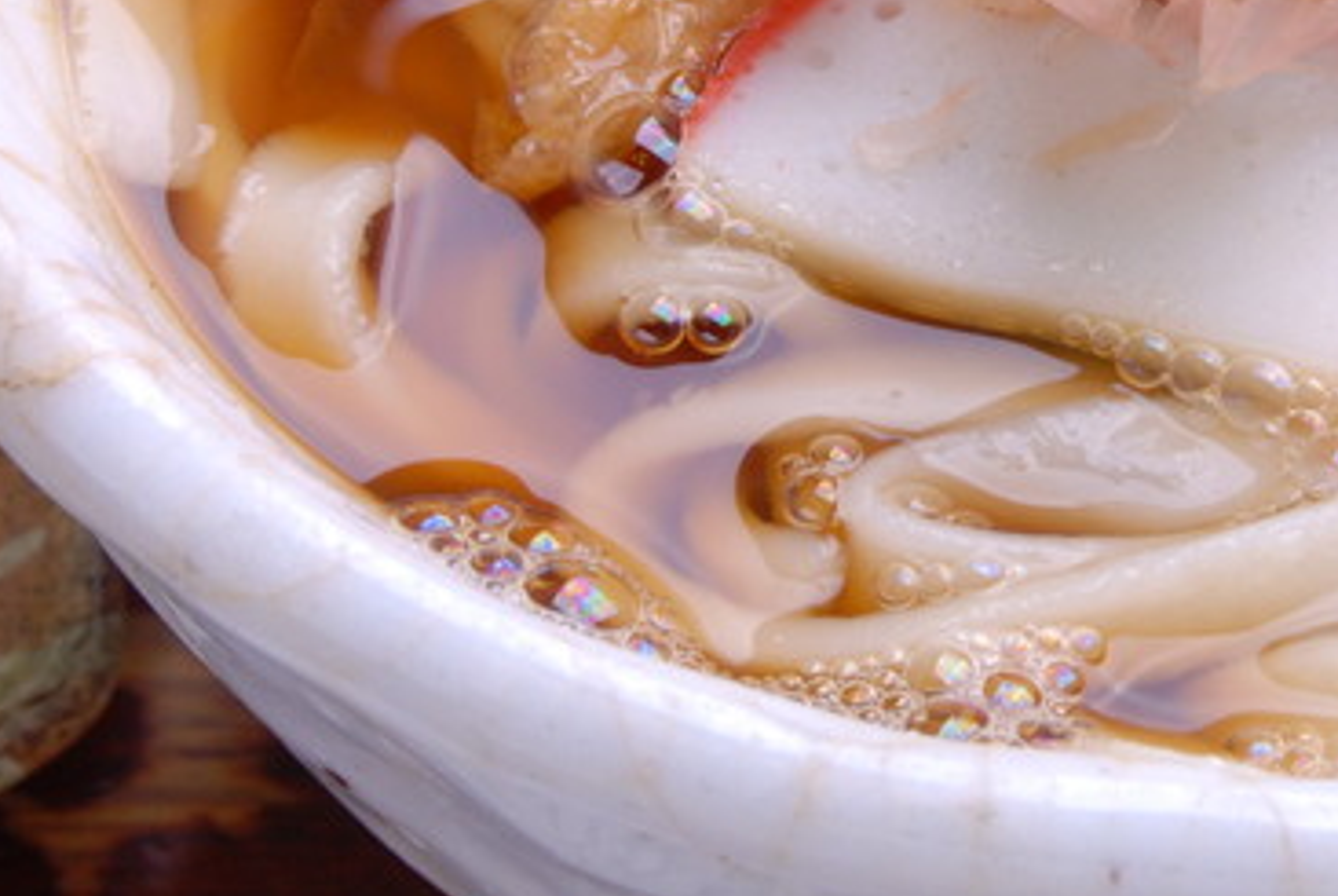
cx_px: 1232
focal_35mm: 187
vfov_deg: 7.3
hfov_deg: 10.9
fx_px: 6958
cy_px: -46
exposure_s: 1/100
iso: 200
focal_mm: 38
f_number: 10
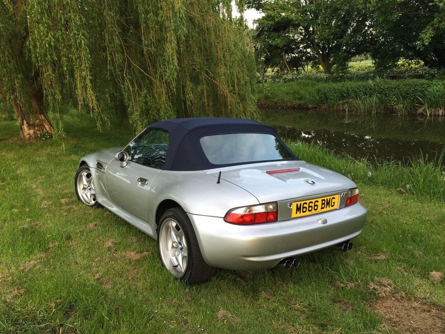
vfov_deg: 48.2
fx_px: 373
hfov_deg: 61.7
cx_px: 222
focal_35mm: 29
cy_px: 167
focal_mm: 4.15
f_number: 2.2
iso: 32
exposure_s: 1/120
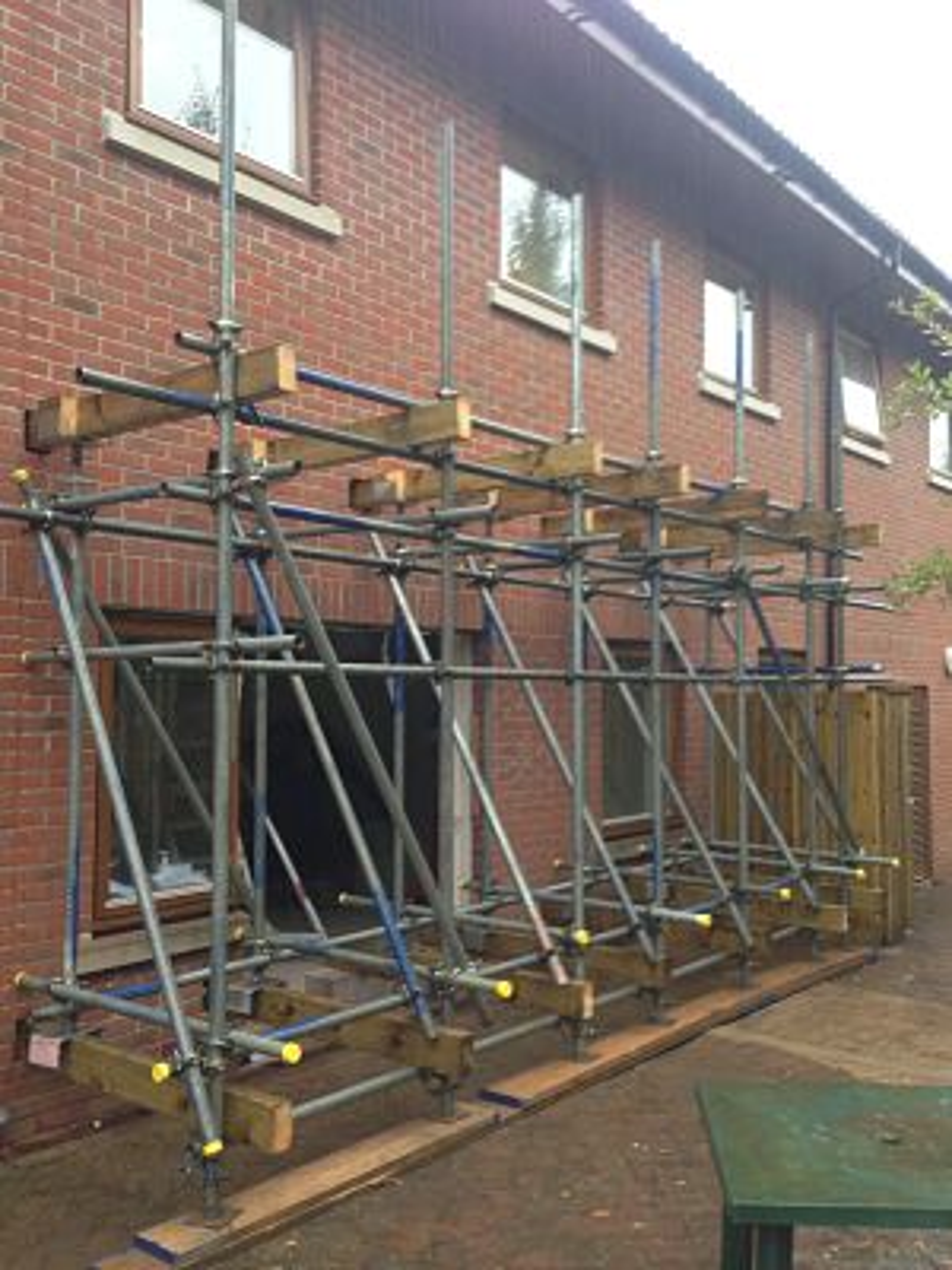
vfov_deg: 55.4
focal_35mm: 33
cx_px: 476
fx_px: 1210
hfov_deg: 42.9
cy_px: 635
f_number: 2.4
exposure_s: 1/40
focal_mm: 4.13
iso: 64
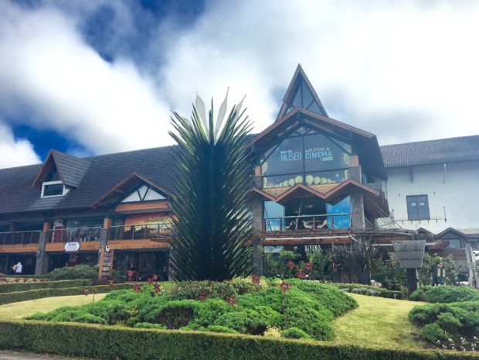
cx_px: 240
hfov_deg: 61.7
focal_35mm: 29
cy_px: 180
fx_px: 401
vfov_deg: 48.2
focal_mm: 4.15
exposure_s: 1/1304
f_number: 2.2
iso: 25
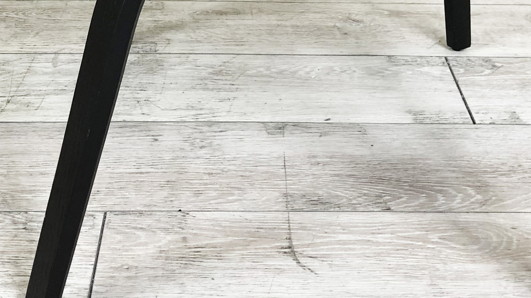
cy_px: -110
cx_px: 295
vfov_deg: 15.0
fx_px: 1070
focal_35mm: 76
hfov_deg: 27.9
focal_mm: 3.99
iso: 40
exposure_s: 1/33
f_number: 1.8
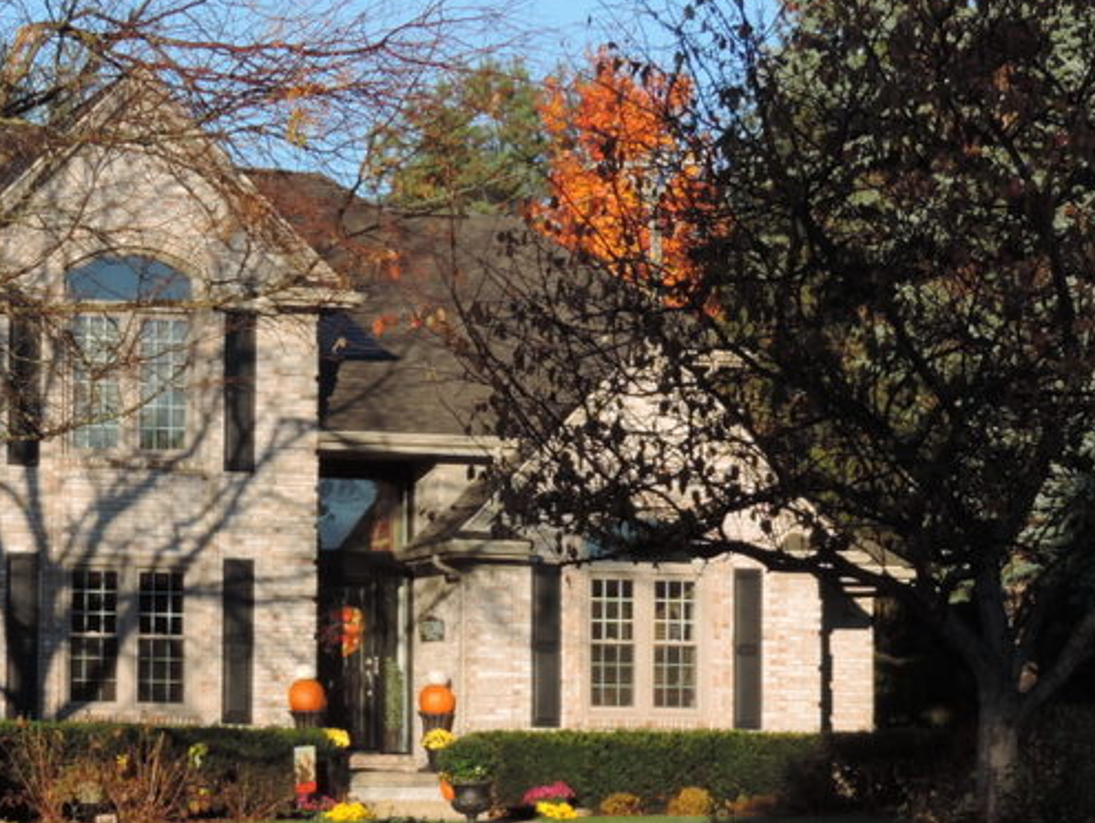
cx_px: 153
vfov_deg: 12.0
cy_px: 462
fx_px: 3925
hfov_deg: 15.7
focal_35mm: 124
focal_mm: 10.7
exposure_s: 1/400
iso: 80
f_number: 3.7
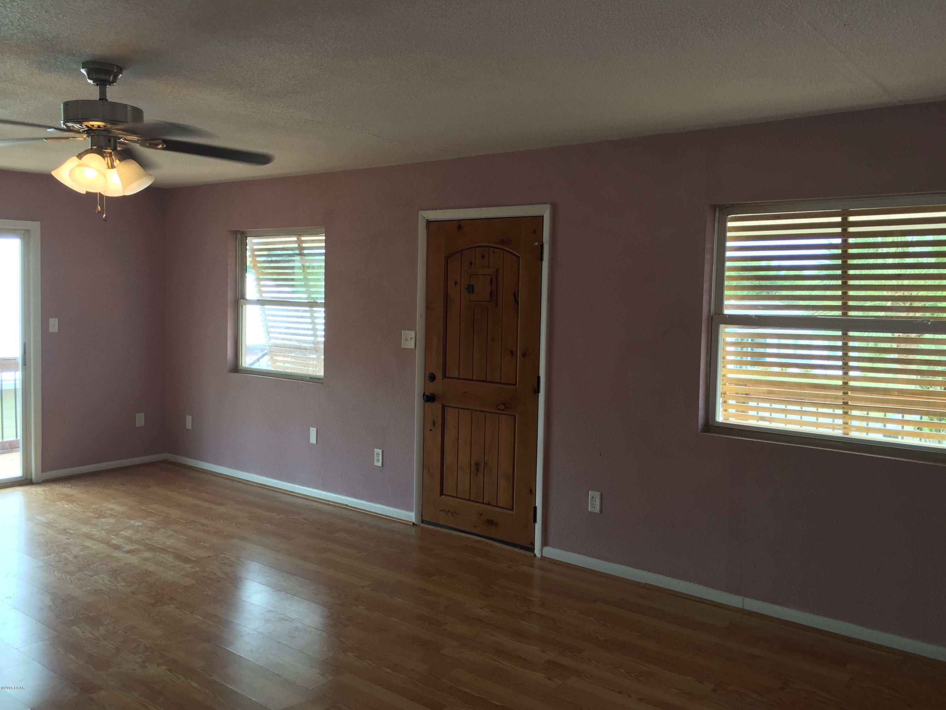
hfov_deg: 61.7
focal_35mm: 29
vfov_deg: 48.2
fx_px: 793
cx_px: 473
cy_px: 355
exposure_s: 1/60
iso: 40
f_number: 2.2
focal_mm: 4.15
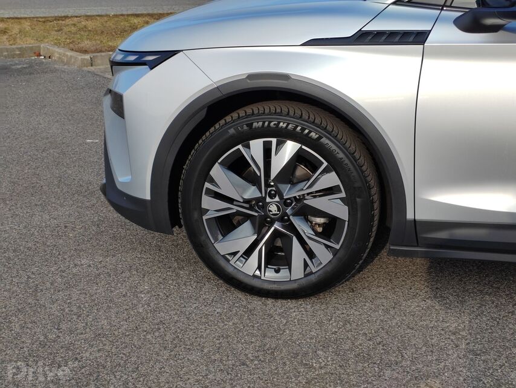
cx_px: 258
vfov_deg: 27.0
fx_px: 805
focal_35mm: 54
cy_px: 194
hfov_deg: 35.5
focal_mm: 5.52
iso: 100
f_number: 1.9
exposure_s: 1/900
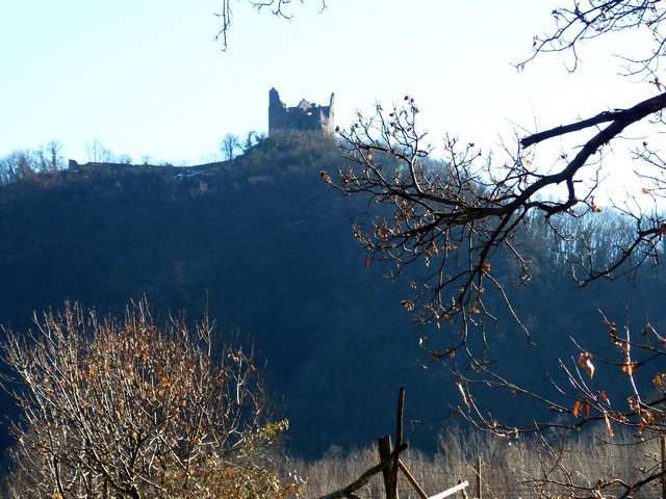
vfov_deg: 14.0
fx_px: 2039
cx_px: 333
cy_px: 250
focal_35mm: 106
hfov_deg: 18.5
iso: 80
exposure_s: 1/200
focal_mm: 12.4
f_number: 4.1
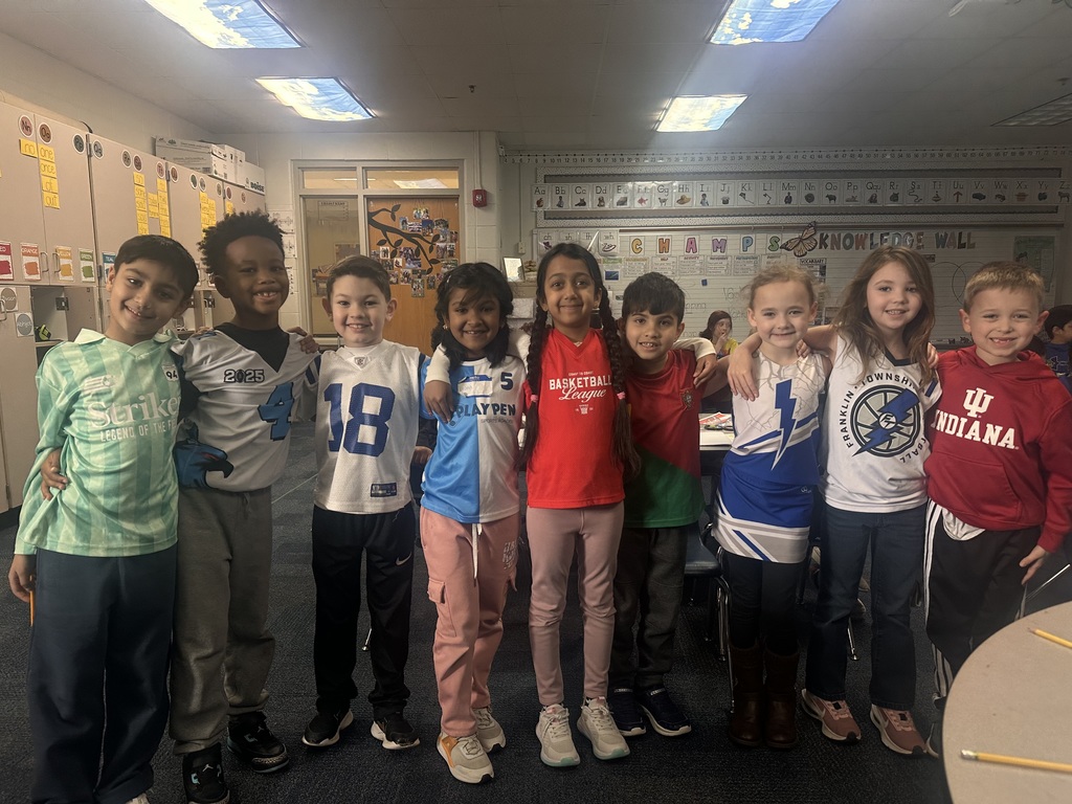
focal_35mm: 24
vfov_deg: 56.8
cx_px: 536
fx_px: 743
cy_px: 402
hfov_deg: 71.6
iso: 160
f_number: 1.78
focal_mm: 6.86
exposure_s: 1/120
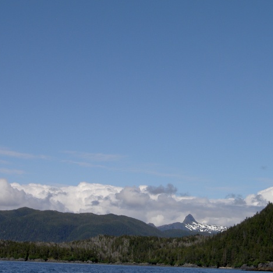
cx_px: 169
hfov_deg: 16.7
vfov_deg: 16.7
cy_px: 162
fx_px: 928
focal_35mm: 104
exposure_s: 1/640
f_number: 6.1
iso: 50
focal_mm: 14.2
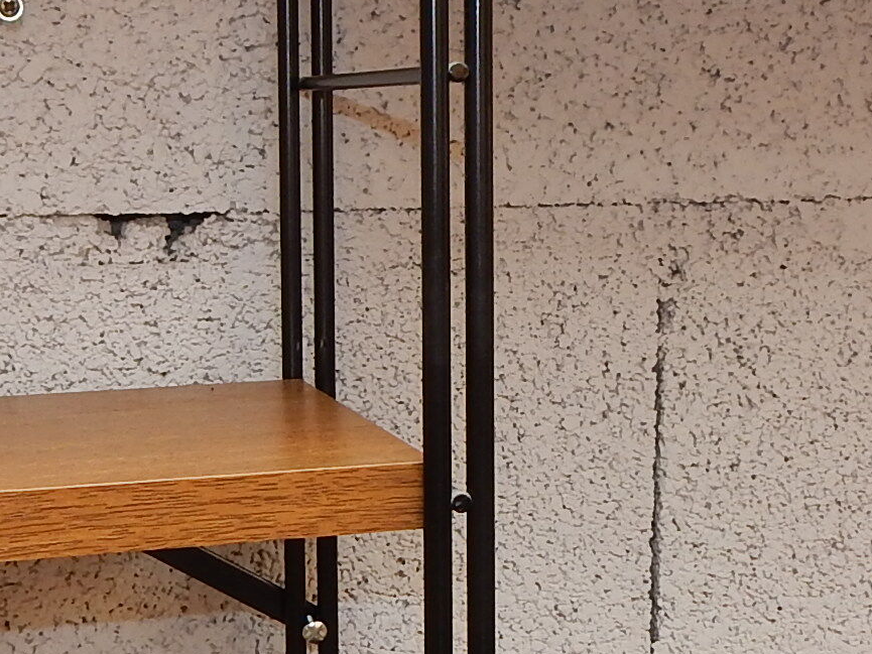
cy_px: 287
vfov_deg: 17.8
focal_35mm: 83
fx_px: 2091
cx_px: 499
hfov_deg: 23.5
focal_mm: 4
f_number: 3
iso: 125
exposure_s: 1/30
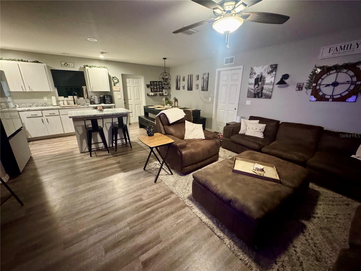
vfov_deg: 85.7
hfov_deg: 102.1
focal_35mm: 14
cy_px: 136
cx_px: 180
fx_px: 146
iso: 1250
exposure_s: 1/40
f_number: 2.2
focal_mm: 2.22
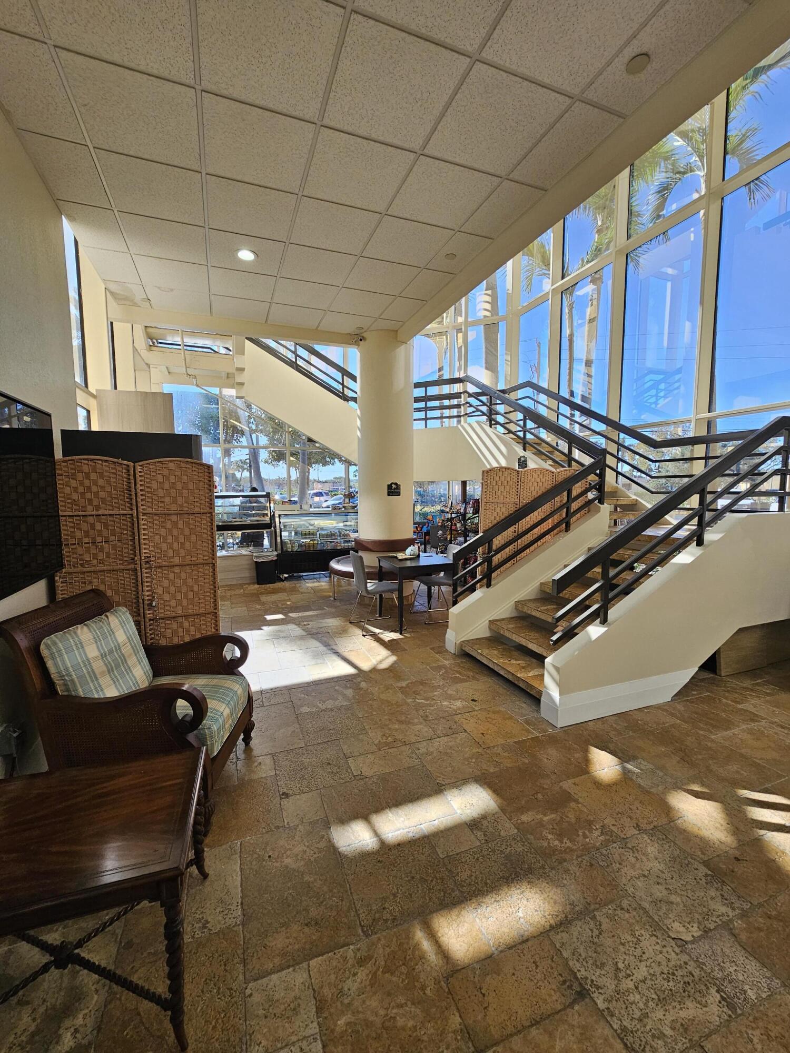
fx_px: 396
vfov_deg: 106.2
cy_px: 526
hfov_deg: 89.9
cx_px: 395
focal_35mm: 13
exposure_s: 1/207
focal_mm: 2.2
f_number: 2.2
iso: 125
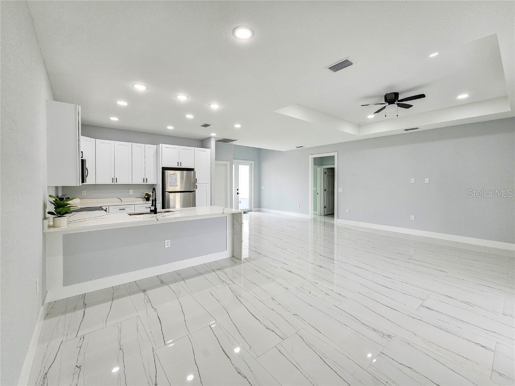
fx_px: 193
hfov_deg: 106.2
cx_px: 258
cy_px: 193
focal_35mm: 13
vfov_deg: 89.9
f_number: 2.2
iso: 100
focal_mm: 2.2
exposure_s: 1/120
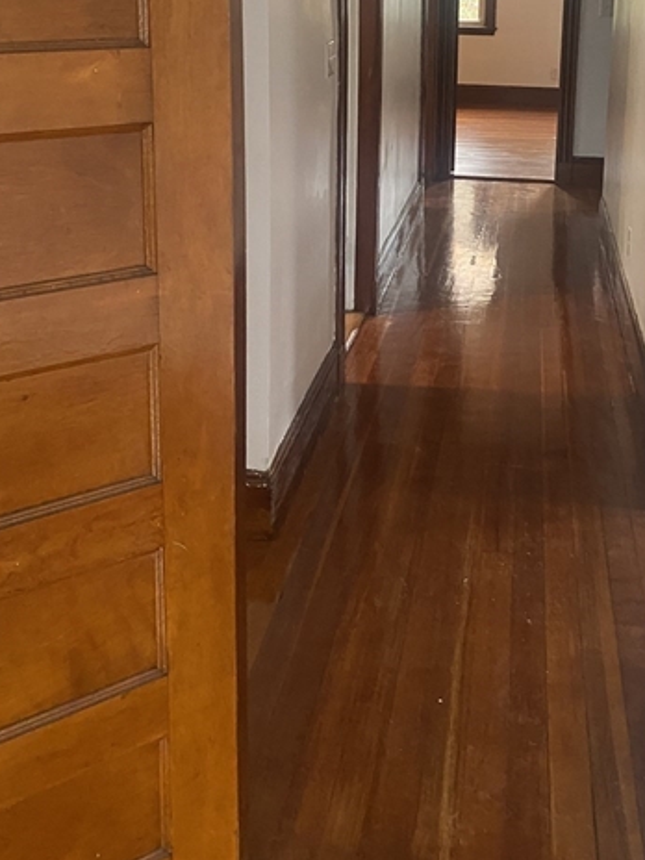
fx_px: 1068
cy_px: 163
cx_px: 462
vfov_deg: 41.8
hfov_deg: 33.1
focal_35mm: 43
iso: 200
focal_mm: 4.25
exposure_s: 1/60
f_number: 1.8
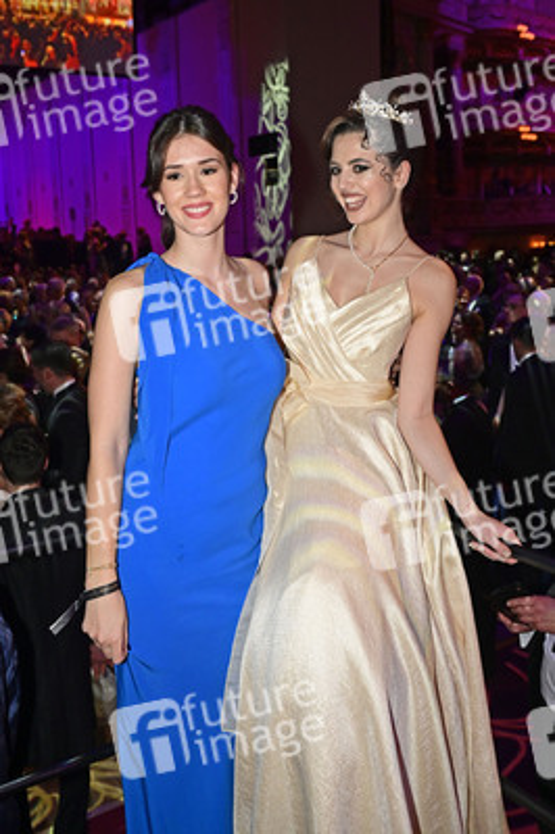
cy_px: 417
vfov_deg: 61.1
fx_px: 706
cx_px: 278
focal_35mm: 30
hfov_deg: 42.9
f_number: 5
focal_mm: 30.5
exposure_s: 1/200
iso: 2500
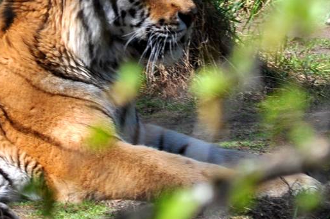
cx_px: 95
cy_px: 33
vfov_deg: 1.2
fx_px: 10251
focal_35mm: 1120
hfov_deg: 1.8
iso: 200
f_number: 8
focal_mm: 240
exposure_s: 1/320
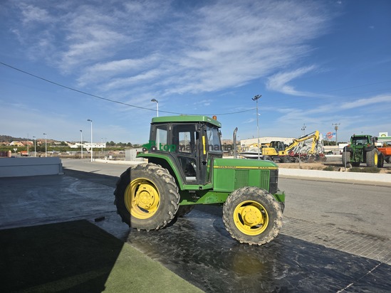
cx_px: 196
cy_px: 146
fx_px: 260
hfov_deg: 73.9
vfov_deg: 58.9
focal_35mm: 23
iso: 80
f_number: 1.7
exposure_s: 1/7944
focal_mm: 6.3
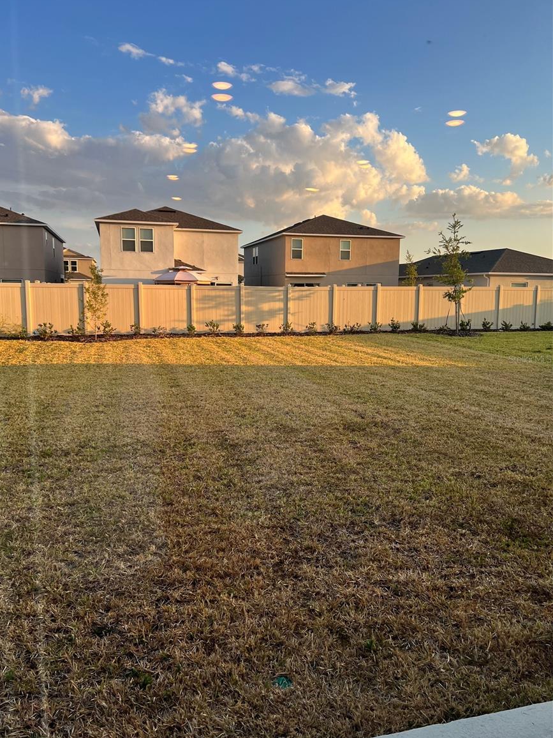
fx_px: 575
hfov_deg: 51.3
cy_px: 359
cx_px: 267
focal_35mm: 27
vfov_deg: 65.3
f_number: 1.5
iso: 50
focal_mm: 5.7
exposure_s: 1/780
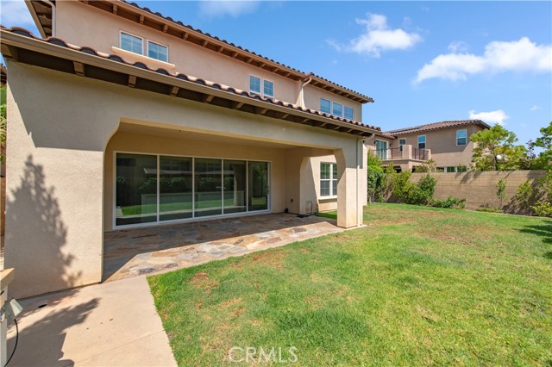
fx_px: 215
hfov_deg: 104.3
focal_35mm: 14
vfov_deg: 81.1
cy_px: 184
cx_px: 276
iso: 100
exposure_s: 1/400
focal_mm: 14
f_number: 7.1
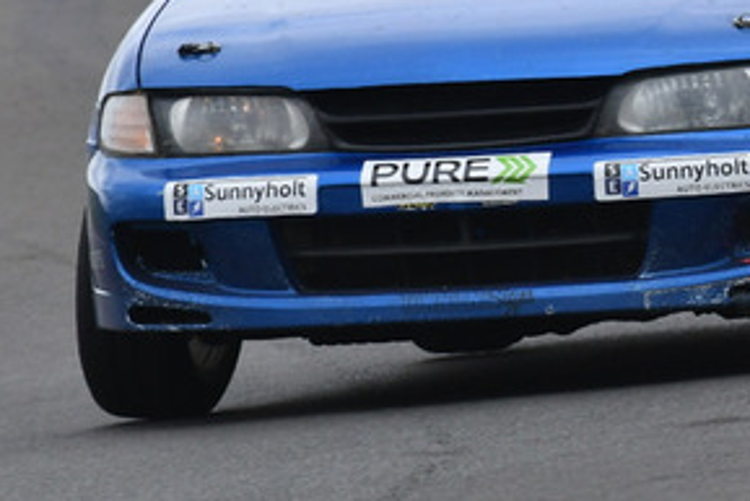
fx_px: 43311
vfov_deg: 0.7
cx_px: 662
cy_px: -86
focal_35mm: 2078
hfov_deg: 1.0
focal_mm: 500
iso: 500
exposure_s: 1/640
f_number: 10
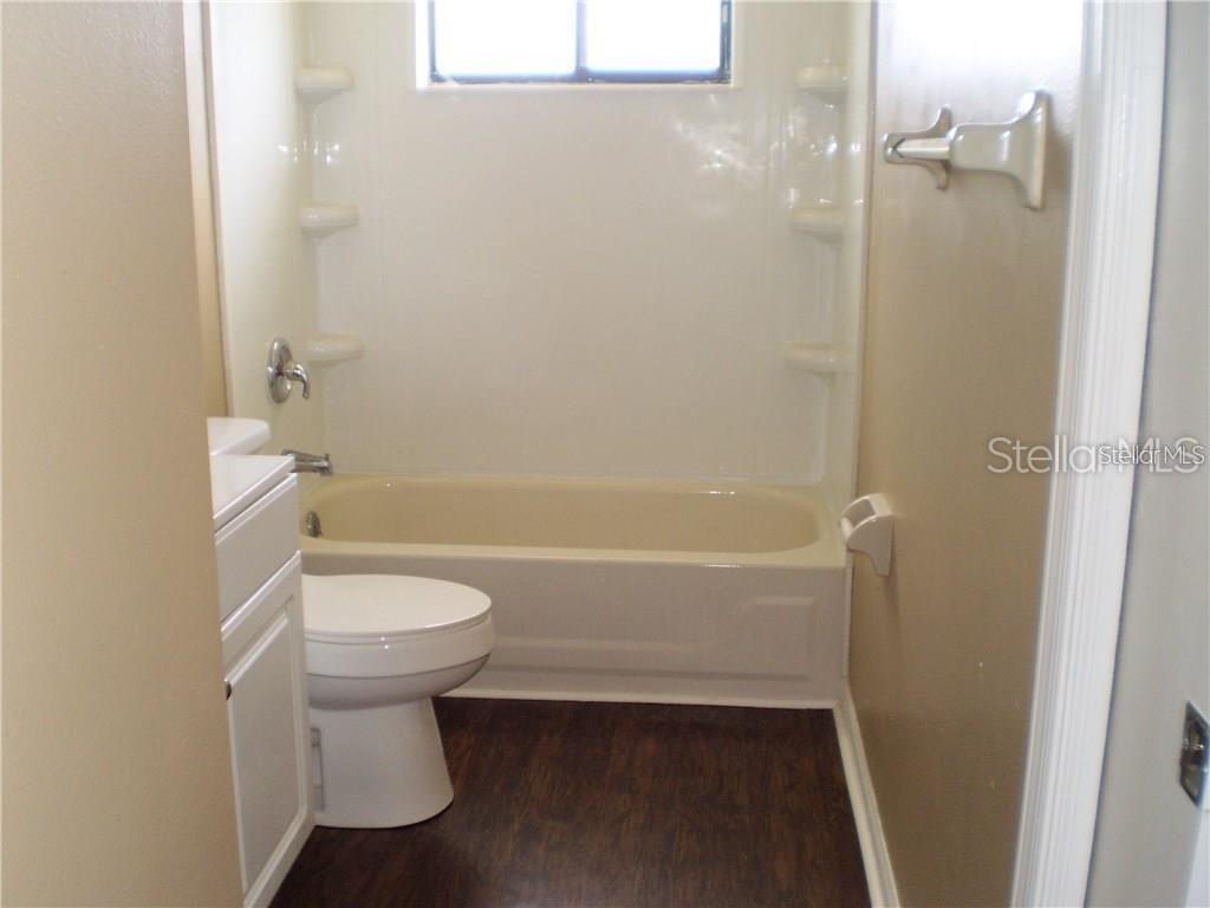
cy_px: 454
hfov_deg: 51.4
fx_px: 1258
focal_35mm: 36
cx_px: 605
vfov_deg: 39.7
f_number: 3.1
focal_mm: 6.3
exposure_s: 1/30
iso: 125
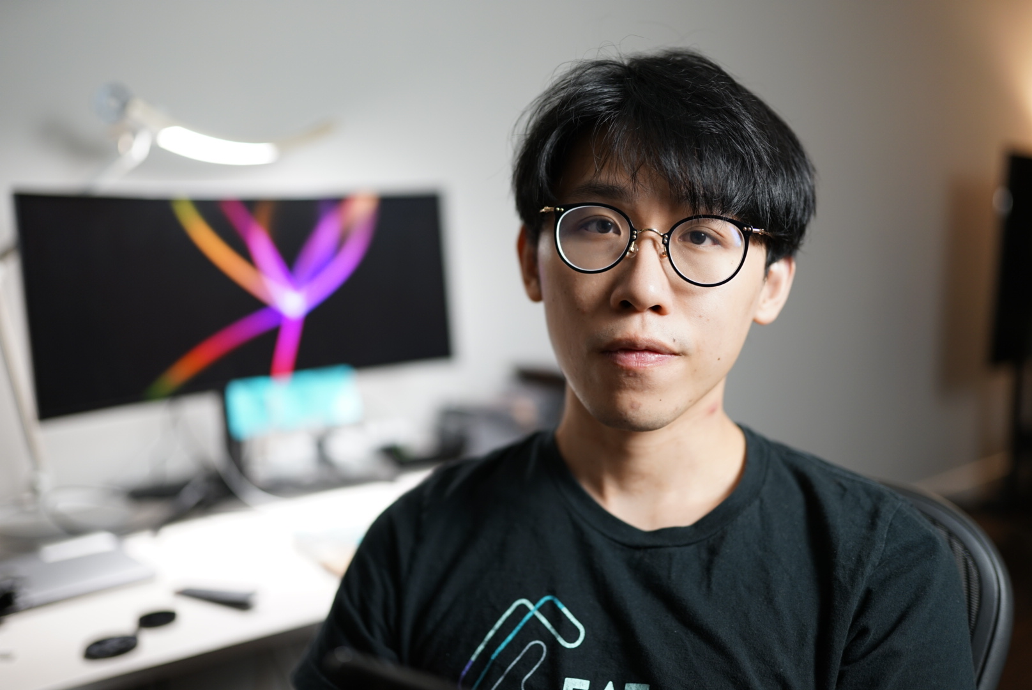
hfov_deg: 54.4
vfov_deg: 37.9
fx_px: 1004
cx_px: 516
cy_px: 345
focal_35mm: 35
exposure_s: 1/60
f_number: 1.4
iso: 250
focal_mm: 35
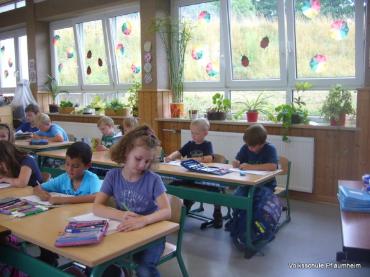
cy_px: 138
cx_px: 185
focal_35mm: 35
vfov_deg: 40.7
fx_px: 374
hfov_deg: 52.6
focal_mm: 5.8
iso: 80
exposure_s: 1/25
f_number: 2.8
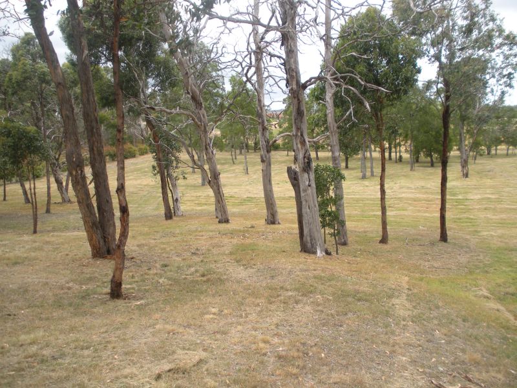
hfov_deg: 51.4
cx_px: 258
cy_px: 194
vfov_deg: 39.7
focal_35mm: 36
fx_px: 538
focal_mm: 6.3
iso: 88
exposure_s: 1/194
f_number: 3.5
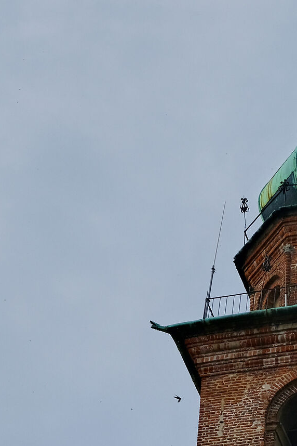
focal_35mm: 193
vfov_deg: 10.5
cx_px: 297
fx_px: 2388
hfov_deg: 7.1
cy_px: 532
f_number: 5.6
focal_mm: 46.3
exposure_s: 1/1800
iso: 320
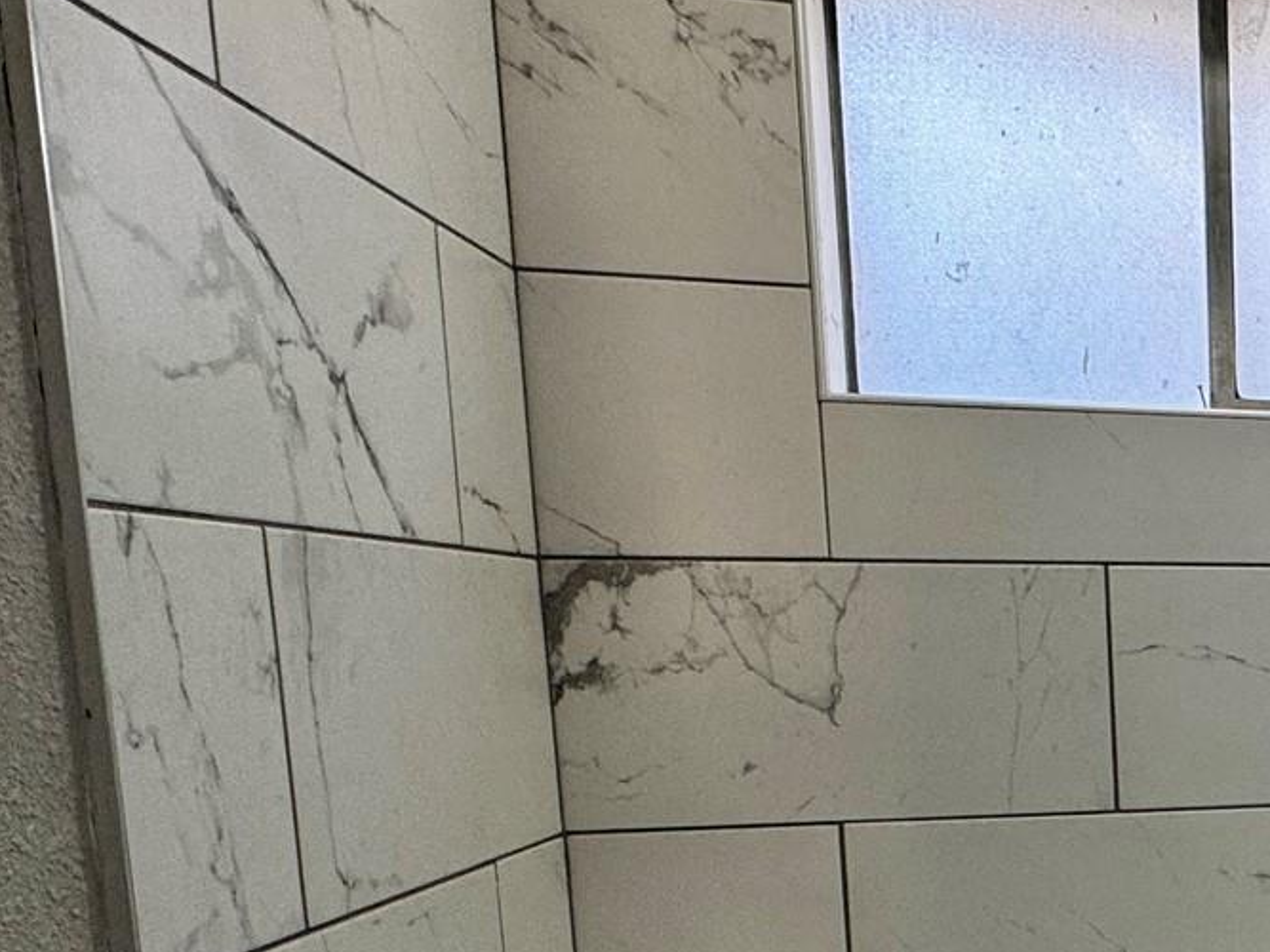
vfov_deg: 32.3
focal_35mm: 43
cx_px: 1668
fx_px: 1577
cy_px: 813
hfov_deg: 32.4
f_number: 2.2
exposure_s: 1/120
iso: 125
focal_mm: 2.22
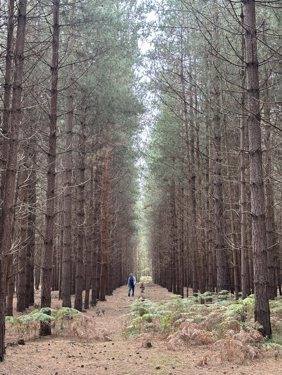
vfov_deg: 36.8
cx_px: 141
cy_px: 188
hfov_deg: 28.0
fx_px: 565
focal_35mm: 52
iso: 64
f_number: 1.6
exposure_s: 1/60
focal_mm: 5.96
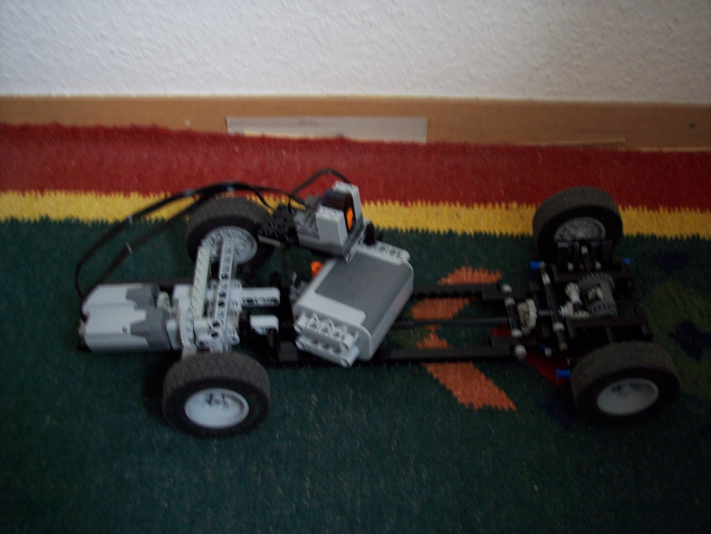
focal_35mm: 39
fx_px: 801
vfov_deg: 36.8
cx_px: 356
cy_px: 267
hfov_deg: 47.9
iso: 200
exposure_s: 1/8
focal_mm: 8
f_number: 3.4
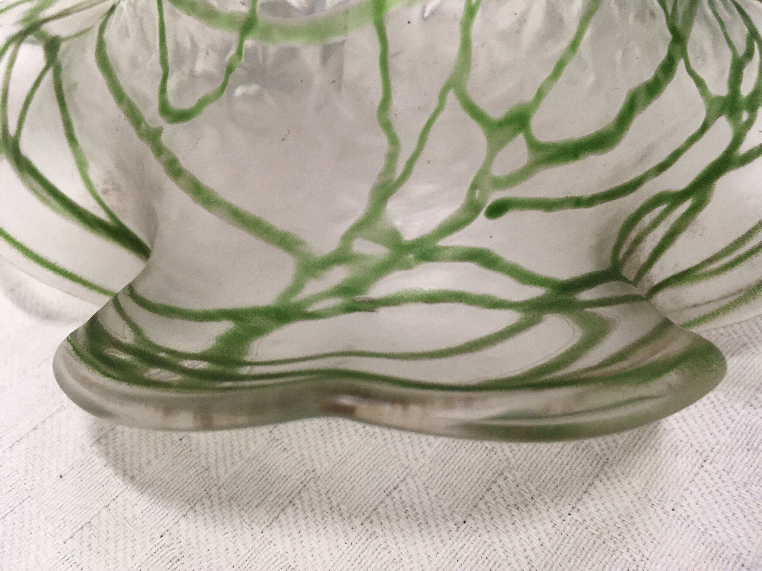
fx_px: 638
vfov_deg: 48.2
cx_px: 381
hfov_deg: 61.7
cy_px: 286
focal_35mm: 29
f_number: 2.2
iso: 64
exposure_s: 1/33
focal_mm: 4.15
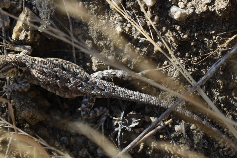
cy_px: 71
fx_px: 801
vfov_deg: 11.3
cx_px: 157
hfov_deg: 16.8
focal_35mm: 122
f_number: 5.6
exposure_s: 1/250
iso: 220
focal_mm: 55
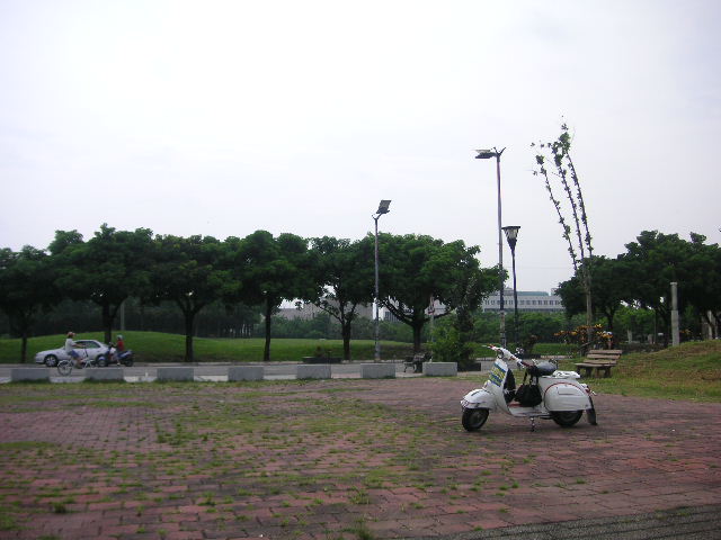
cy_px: 270
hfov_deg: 50.1
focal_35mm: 37
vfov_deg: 38.7
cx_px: 360
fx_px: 771
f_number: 6.7
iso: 50
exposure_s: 1/180
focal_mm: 6.1
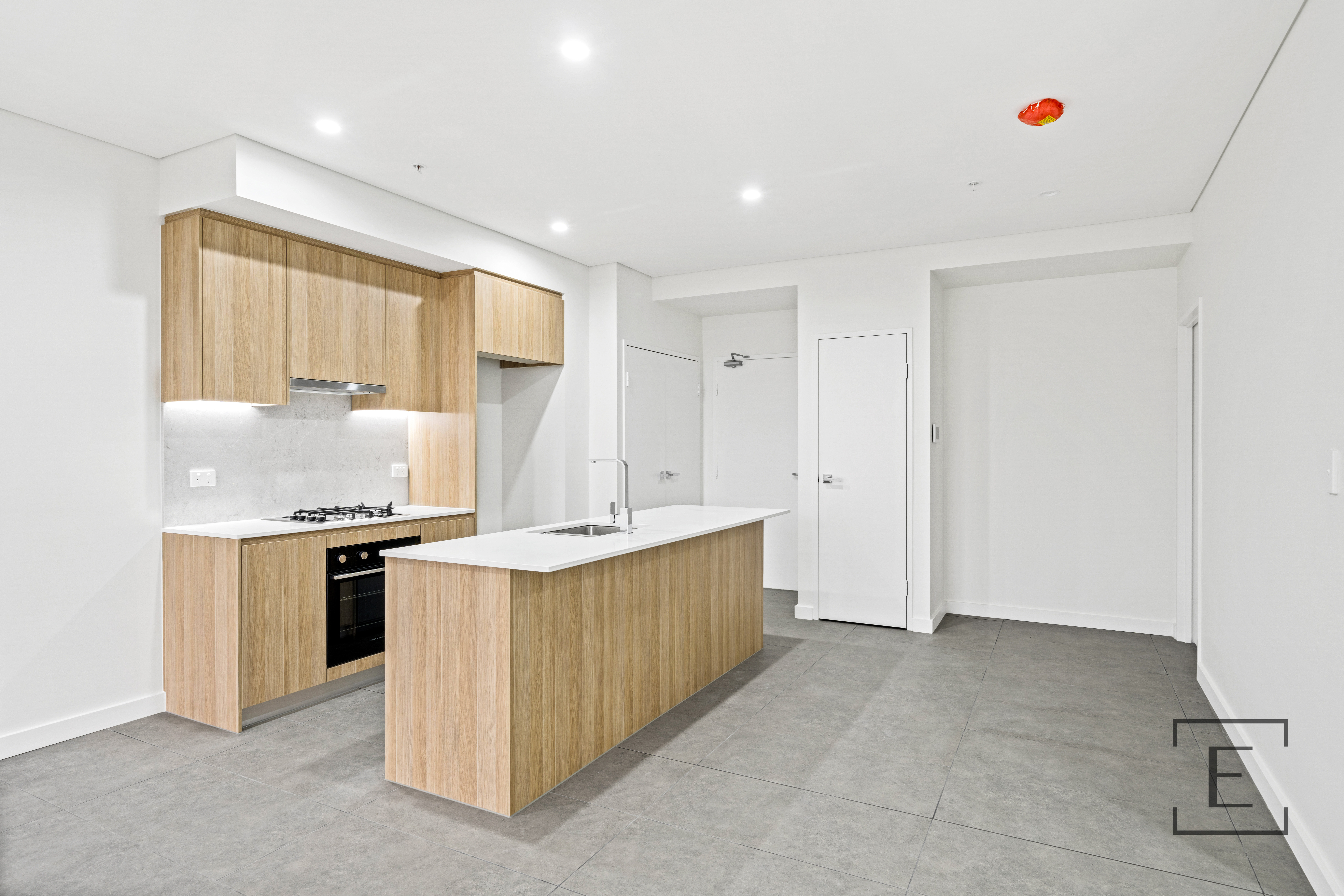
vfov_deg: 64.6
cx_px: 672
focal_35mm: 19
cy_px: 448
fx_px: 709
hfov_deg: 86.9
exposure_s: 3.2
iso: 100
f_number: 9
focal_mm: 19
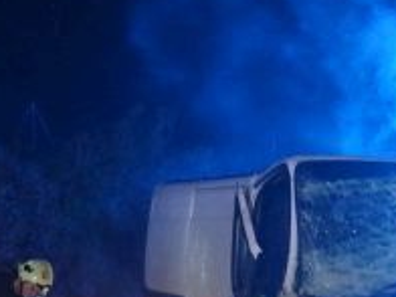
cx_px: 301
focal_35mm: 115
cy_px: 416
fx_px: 1316
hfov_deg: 17.0
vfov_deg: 12.4
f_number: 1.8
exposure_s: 1/15
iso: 800
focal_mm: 4.7
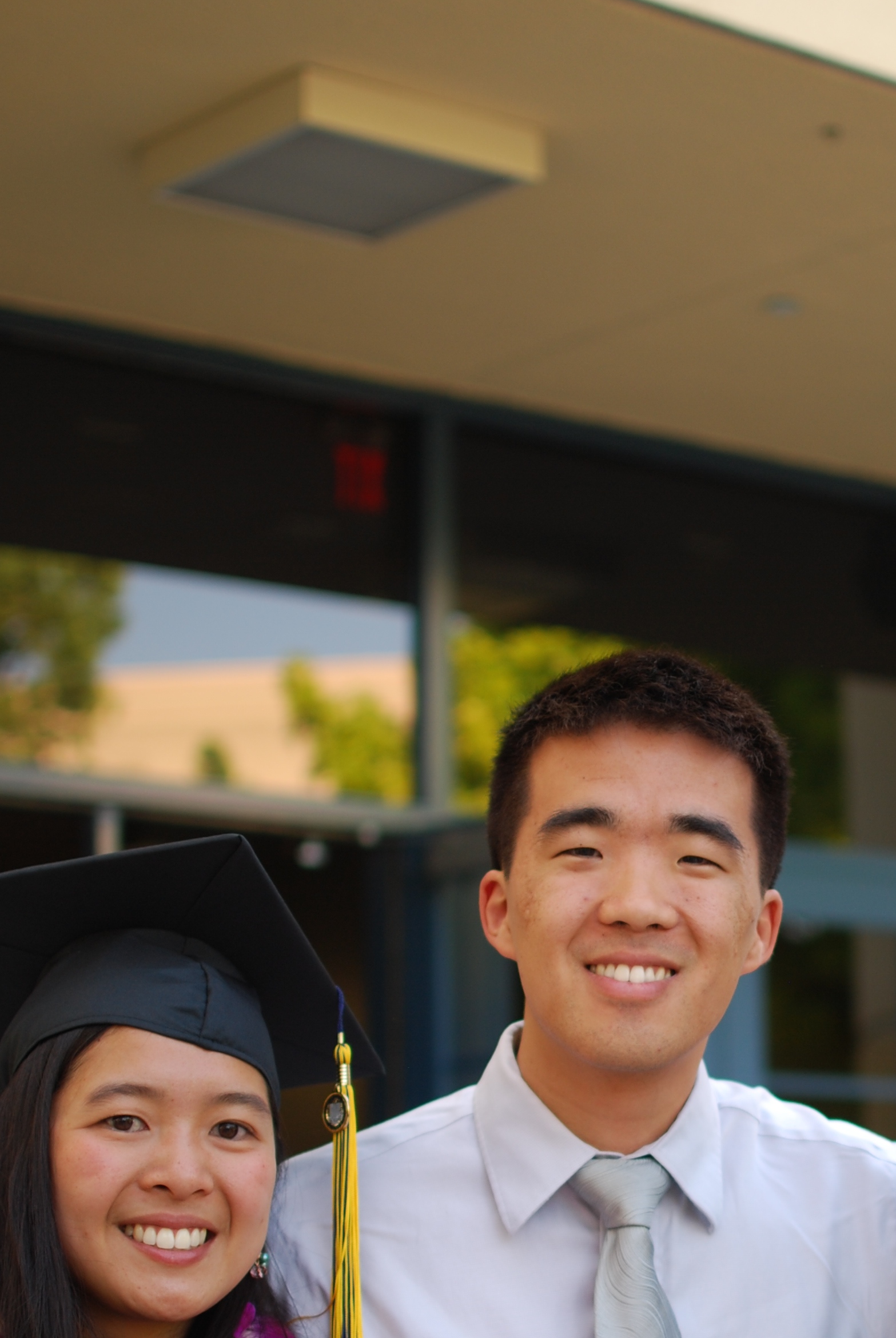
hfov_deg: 15.7
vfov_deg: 23.1
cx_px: 659
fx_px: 3232
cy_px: 1021
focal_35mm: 87
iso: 100
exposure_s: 1/250
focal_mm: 35
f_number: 1.8
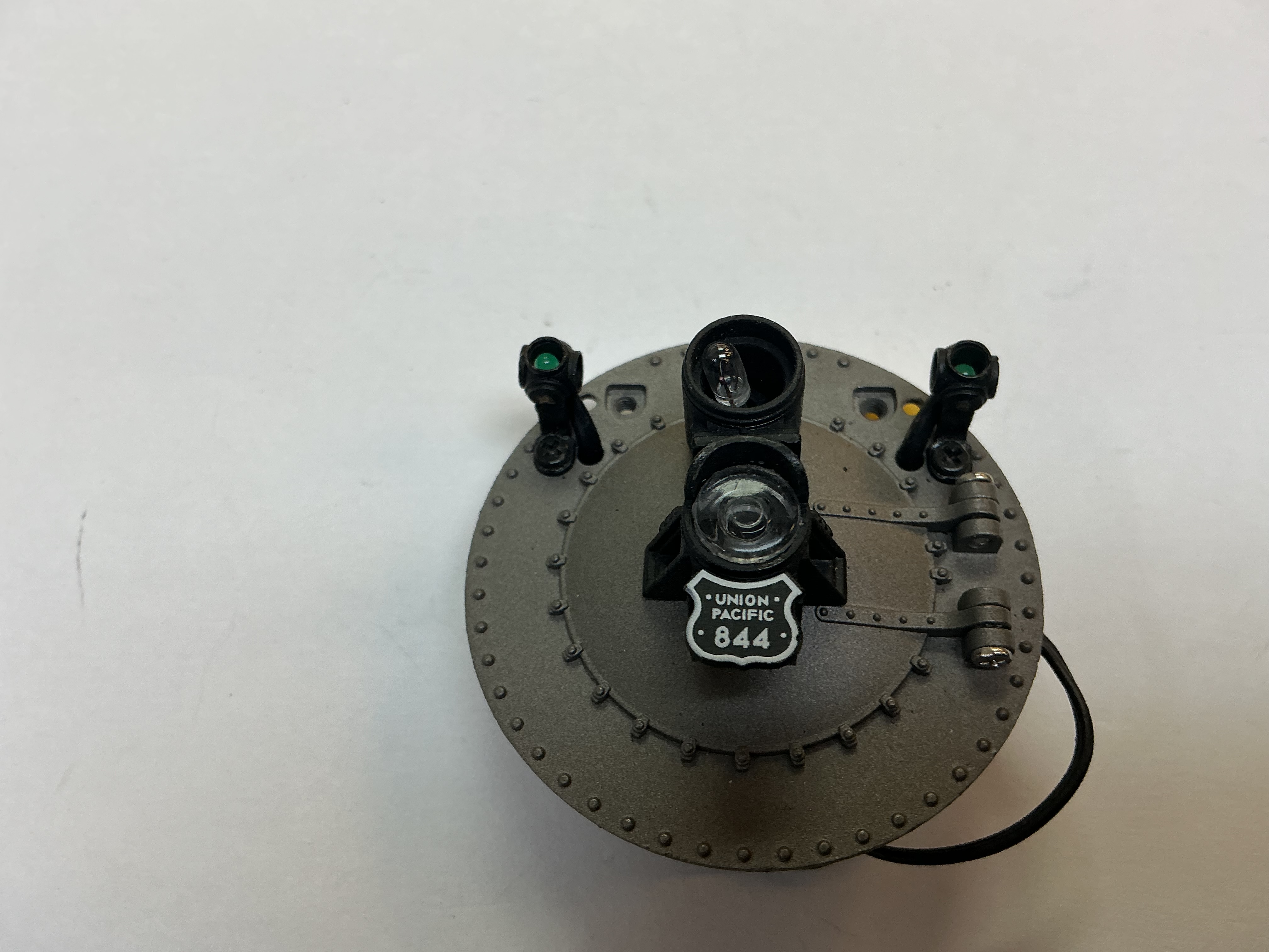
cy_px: 476
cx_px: 634
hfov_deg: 61.7
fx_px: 1063
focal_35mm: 29
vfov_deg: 48.2
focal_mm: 3
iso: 32
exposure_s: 1/120
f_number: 1.8
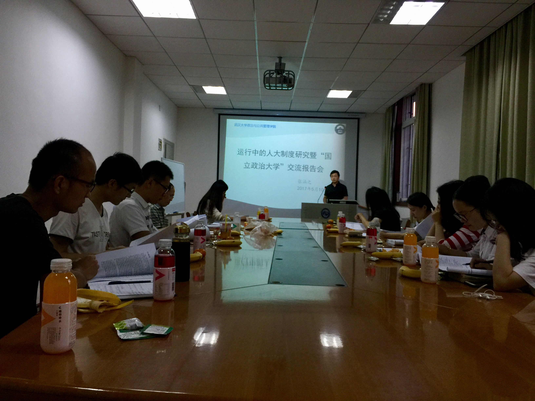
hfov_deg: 61.7
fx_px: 448
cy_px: 200
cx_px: 268
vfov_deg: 48.2
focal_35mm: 29
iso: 64
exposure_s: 1/33
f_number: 2.2
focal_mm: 4.15
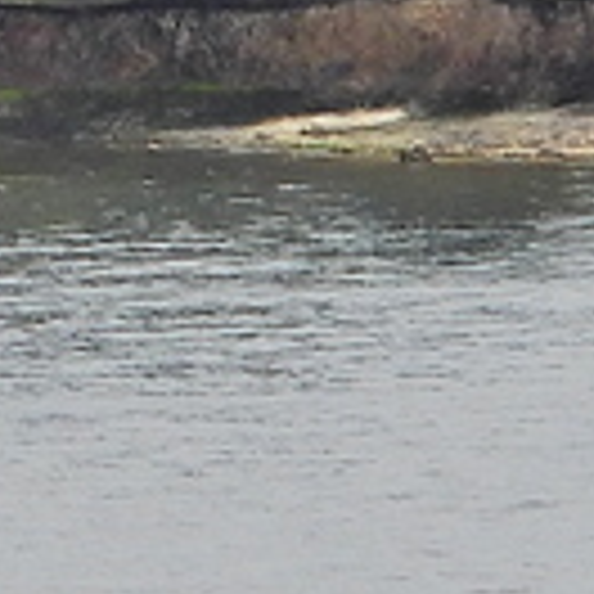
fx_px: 58145
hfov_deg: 0.6
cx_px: -2156
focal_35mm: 2995
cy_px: -1264
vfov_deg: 0.6
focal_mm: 62.5
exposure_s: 1/640
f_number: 5
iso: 100
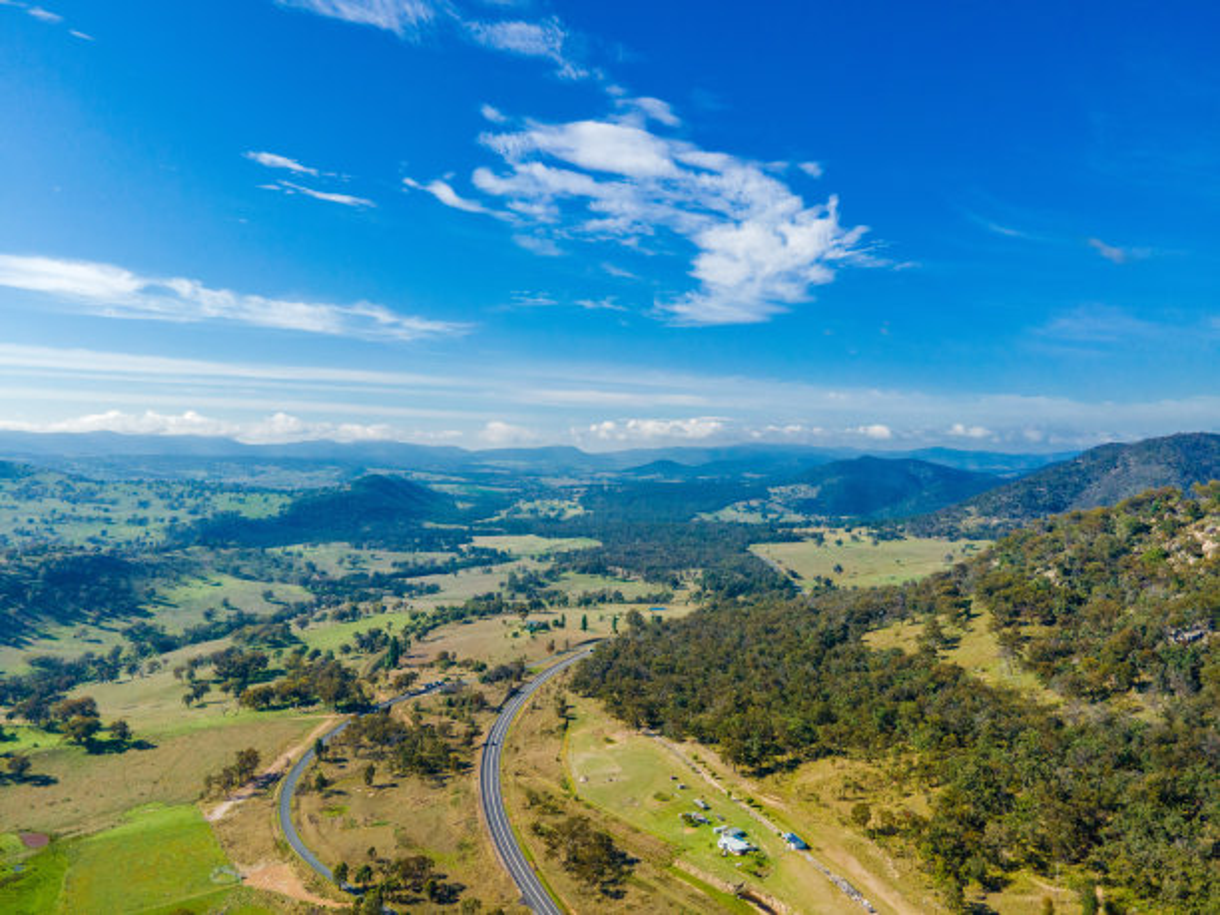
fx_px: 846
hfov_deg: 71.6
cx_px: 610
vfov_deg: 56.8
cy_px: 458
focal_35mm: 24
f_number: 2.8
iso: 100
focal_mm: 4.5
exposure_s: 1/730
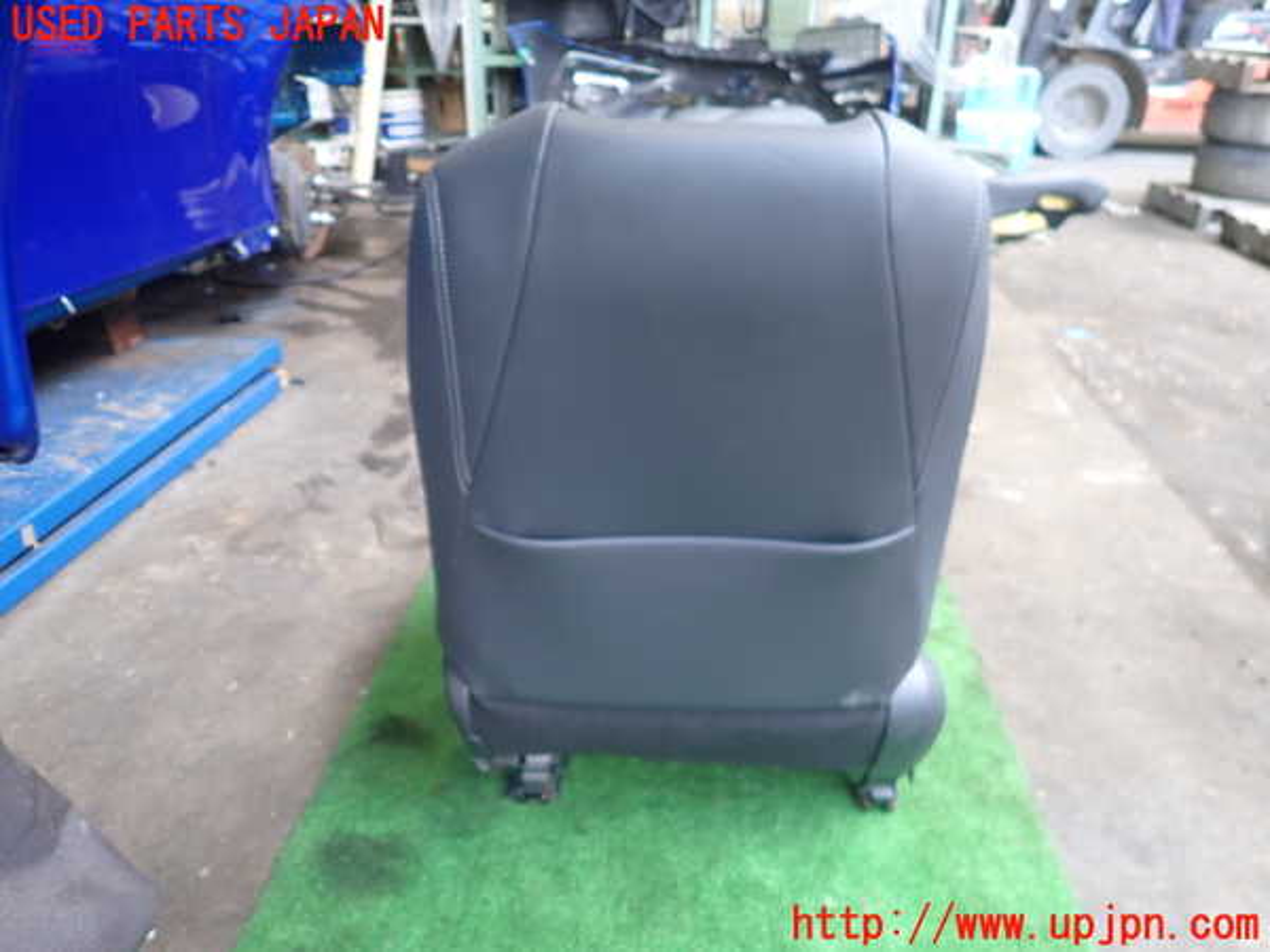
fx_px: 917
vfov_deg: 54.9
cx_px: 635
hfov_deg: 69.4
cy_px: 476
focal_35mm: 25
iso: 200
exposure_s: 1/50
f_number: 2
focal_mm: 4.5
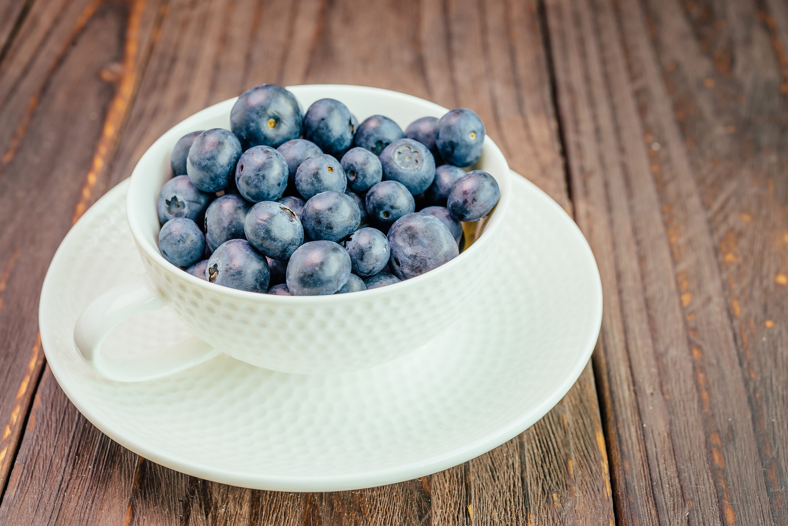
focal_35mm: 60
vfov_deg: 22.6
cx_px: 394
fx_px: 1314
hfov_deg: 33.4
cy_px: 263
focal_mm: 60
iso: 200
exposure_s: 1/50
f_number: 9
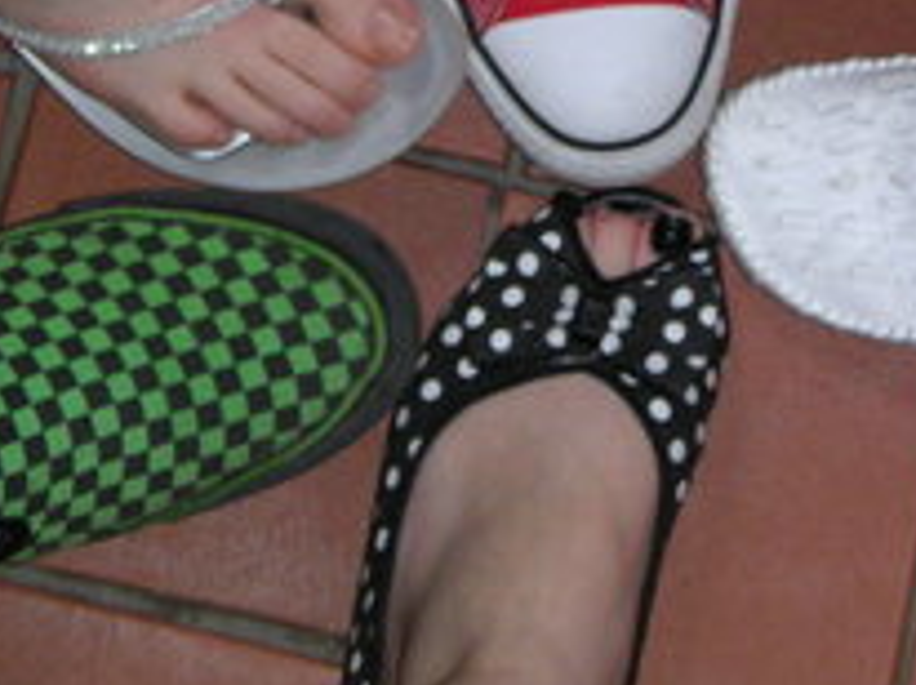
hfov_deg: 14.8
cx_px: 538
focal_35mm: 133
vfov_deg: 11.1
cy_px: 127
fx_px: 3515
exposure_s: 1/90
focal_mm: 9.3
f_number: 3.3
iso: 200
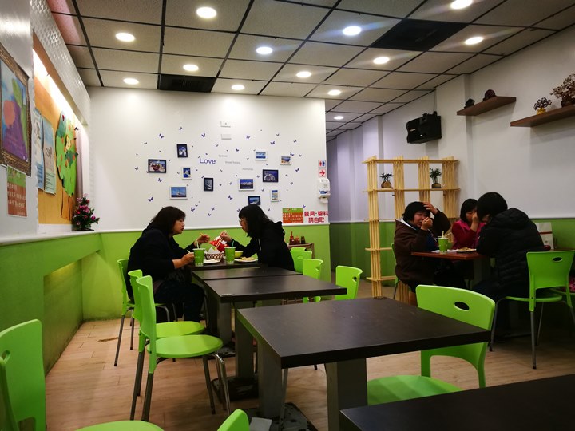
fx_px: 448
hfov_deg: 65.3
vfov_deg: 51.4
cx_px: 288
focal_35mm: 27
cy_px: 216
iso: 160
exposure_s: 1/40
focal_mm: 4.5
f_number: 2.2
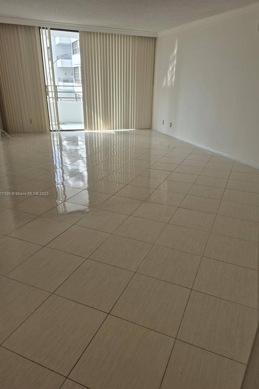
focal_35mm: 24
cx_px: 136
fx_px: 259
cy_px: 194
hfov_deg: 53.1
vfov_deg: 73.8
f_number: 1.8
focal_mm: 5.4
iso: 25
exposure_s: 1/241
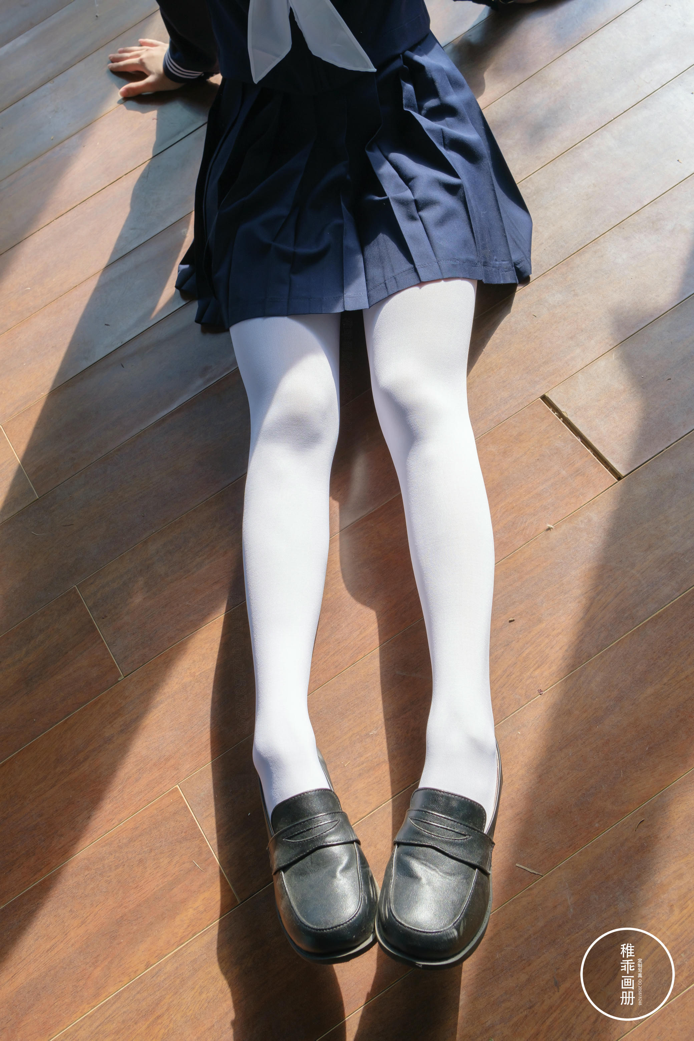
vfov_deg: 54.4
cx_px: 347
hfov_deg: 37.9
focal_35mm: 35
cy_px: 520
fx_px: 1012
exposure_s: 1/160
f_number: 6.4
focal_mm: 23
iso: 160
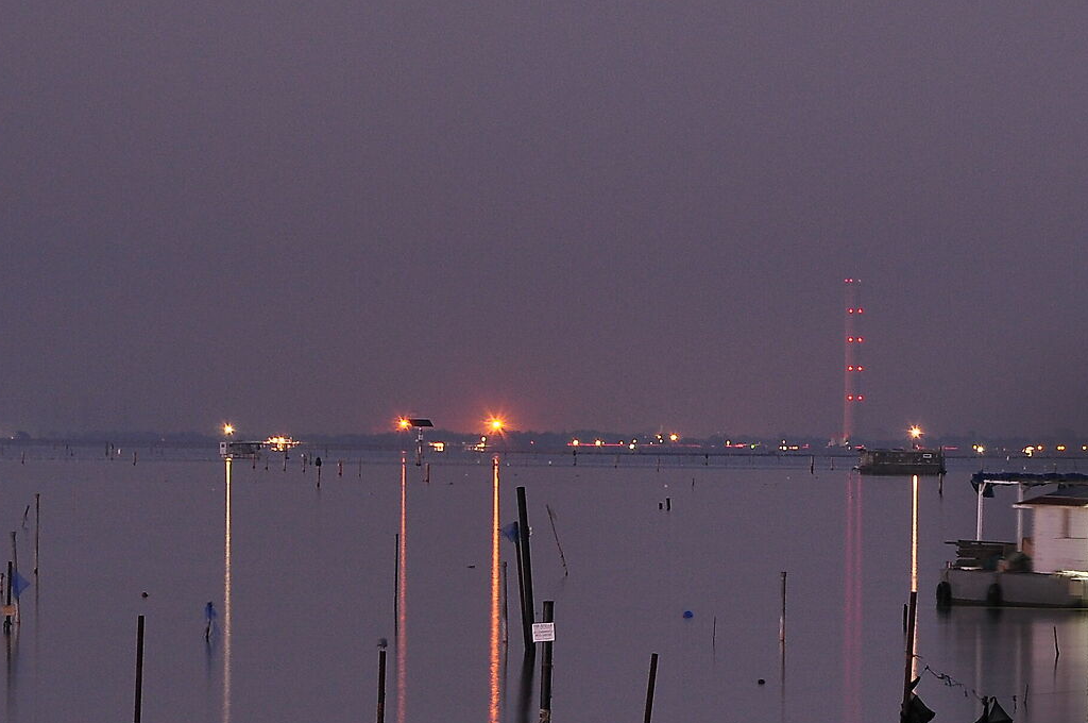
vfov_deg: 3.7
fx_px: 11143
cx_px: 1091
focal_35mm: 369
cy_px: 548
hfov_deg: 5.6
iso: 250
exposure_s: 30
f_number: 8
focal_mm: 105
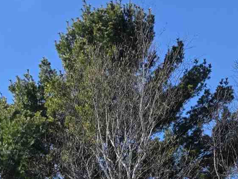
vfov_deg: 10.1
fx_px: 860
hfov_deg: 15.0
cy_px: 447
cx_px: -73
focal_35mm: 125
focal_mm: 6.3
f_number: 1.7
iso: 80
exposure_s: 1/3972
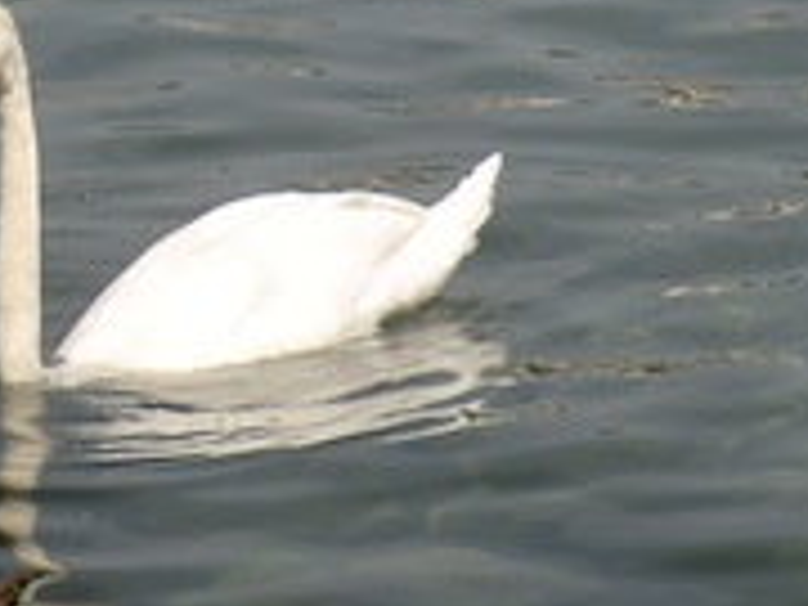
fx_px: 6302
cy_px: 260
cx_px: 49
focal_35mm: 270
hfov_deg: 7.3
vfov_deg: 5.5
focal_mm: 13.6
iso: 64
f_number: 4.6
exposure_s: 1/800
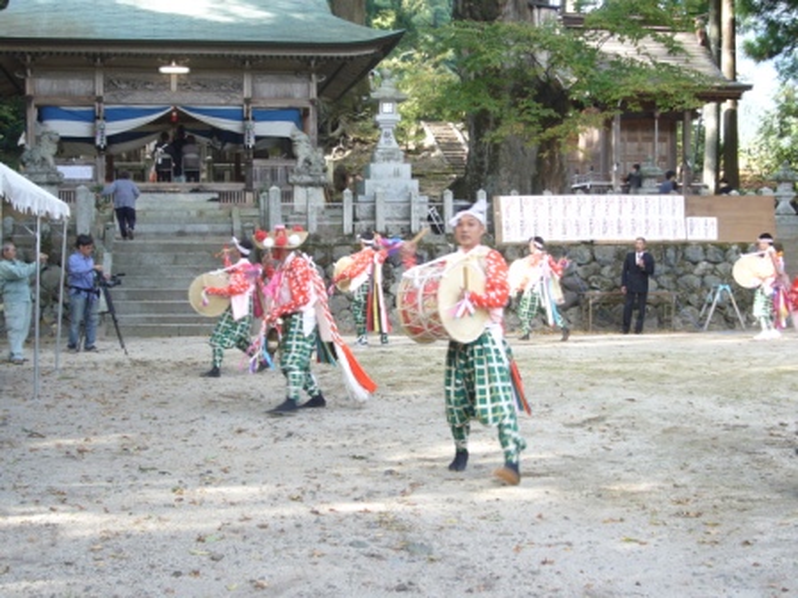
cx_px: 399
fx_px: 1245
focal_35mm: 54
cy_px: 299
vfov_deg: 27.0
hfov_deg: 35.5
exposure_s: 1/25
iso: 80
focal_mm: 8.8
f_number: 3.8
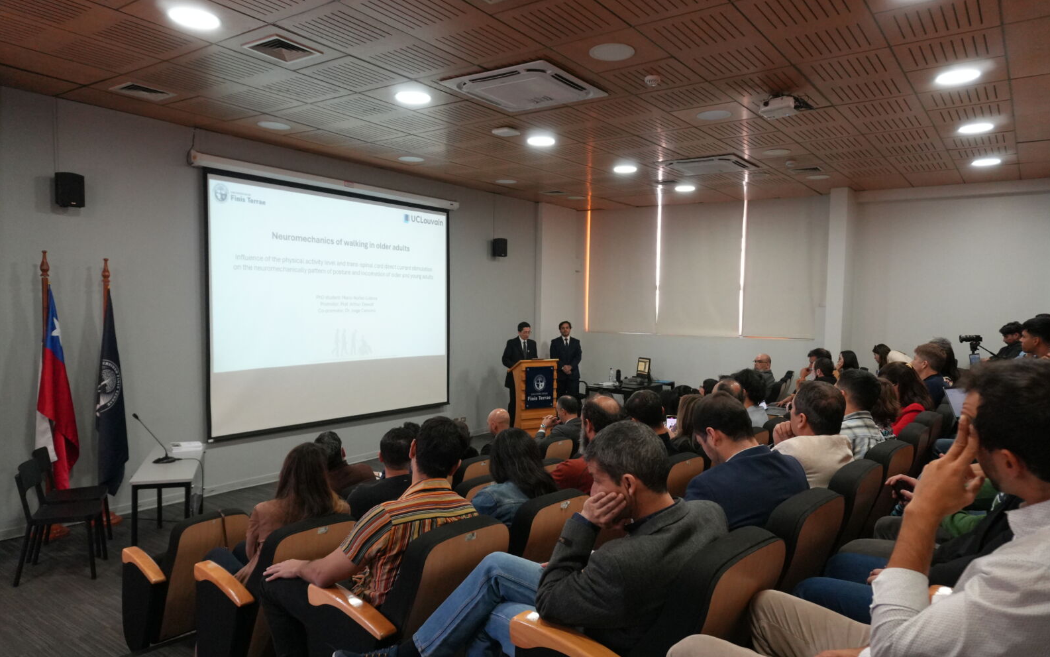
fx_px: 715
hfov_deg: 72.5
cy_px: 352
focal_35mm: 25
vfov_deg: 49.3
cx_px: 535
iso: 3200
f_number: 4
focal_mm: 16
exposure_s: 1/160
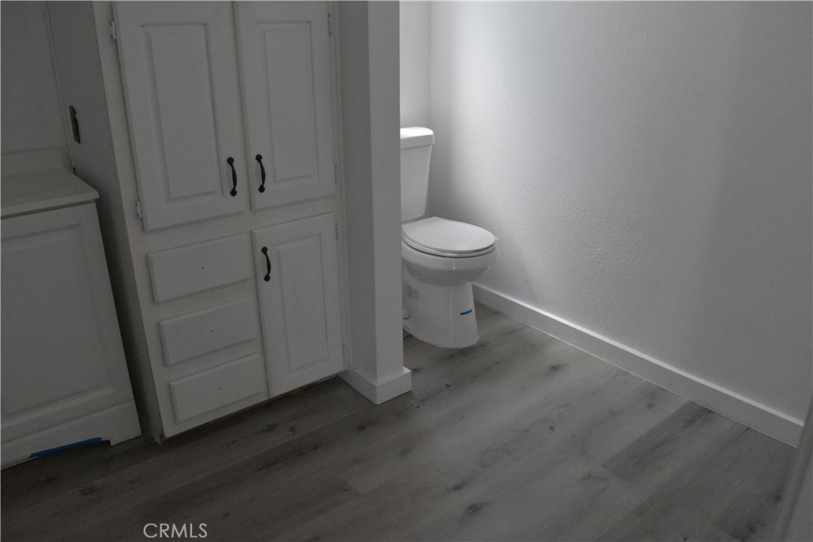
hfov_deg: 67.4
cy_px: 271
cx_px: 406
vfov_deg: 47.9
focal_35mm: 27
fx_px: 610
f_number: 8
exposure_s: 1/1250
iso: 6400
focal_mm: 18
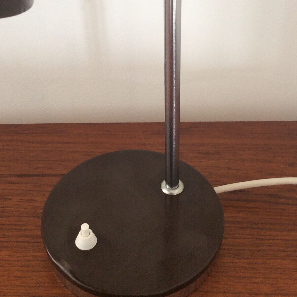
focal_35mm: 49
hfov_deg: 34.7
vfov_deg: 34.1
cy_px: 84
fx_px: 476
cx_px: 135
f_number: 2.4
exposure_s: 1/25
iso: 50
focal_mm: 3.3
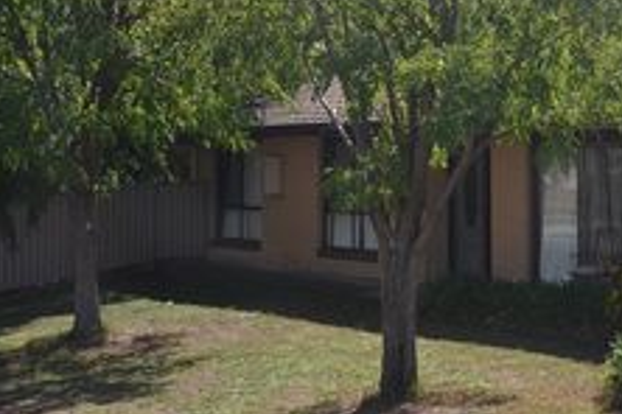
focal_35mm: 70
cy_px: 94
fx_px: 1209
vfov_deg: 19.3
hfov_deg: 27.5
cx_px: 588
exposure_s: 1/200
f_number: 7.1
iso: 100
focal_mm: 22
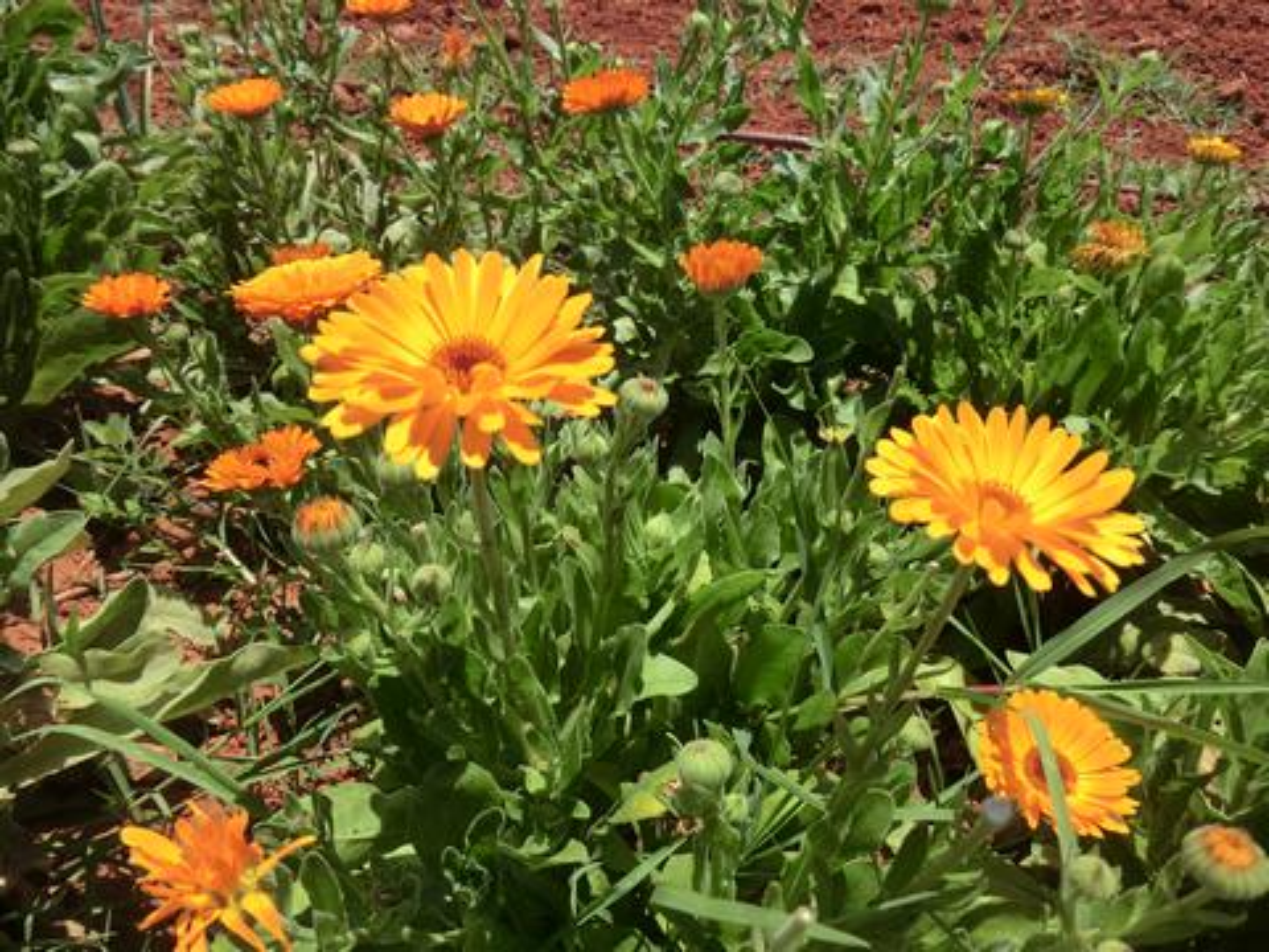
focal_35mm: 24
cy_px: 476
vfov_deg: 56.8
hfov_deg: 71.6
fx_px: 880
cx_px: 634
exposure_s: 1/250
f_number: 7.5
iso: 80
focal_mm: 4.3
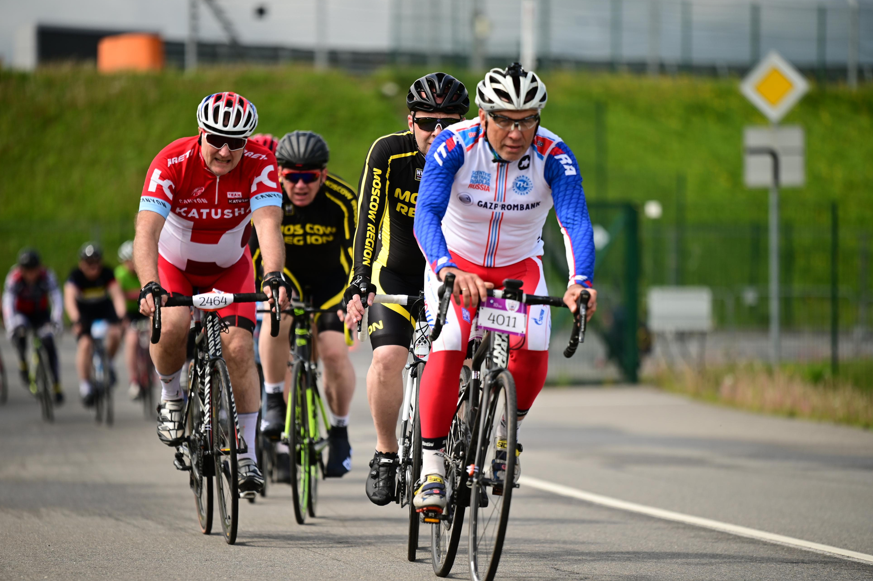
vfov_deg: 6.5
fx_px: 5139
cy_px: 305
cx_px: 427
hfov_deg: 9.7
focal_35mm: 212
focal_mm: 200
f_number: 2.8
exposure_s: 1/2000
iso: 200
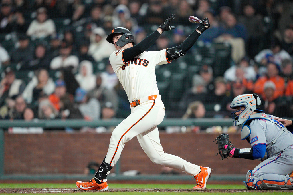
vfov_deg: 3.4
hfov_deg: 5.2
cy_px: 98
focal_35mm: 400
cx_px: 146
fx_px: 3254
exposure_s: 1/2000
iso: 4000
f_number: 2.8
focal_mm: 400
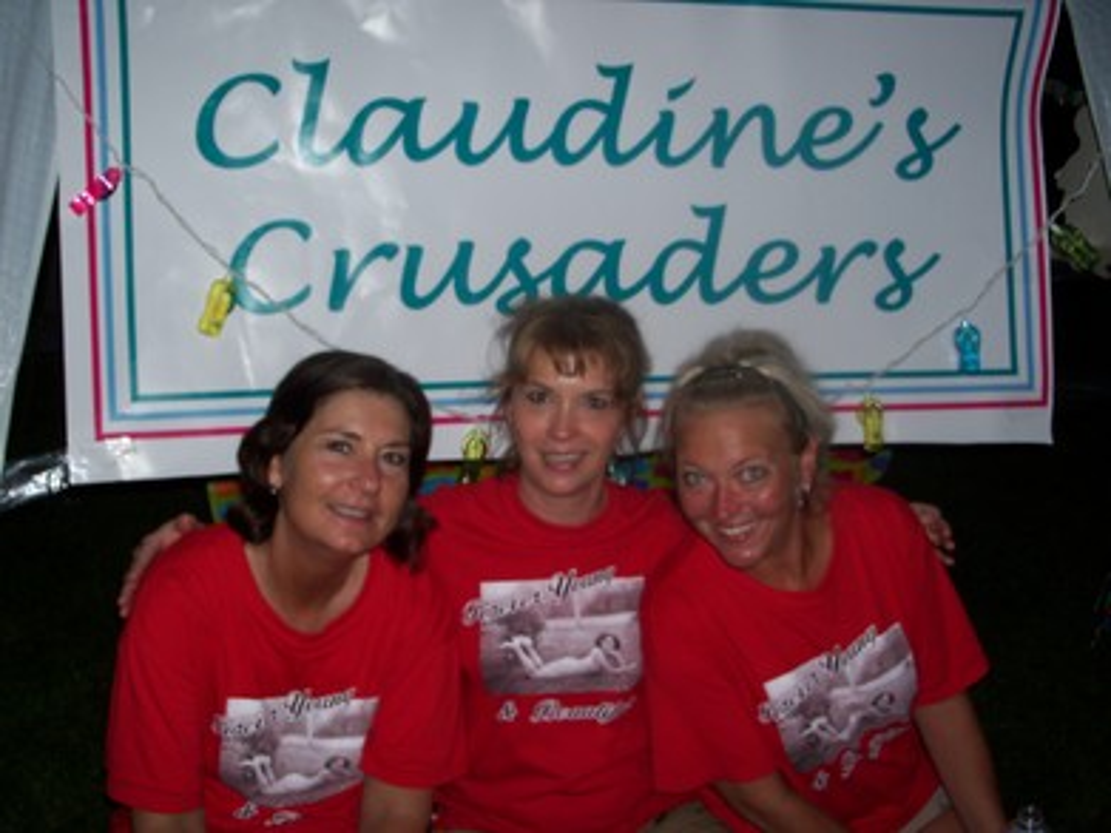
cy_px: 416
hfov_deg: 52.6
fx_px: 1123
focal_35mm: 35
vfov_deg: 40.7
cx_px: 556
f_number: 3
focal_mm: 6.3
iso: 64
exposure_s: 1/30
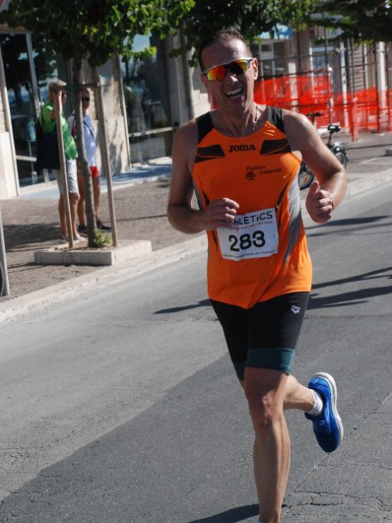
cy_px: 260
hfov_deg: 17.4
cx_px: 196
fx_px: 1284
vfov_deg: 23.0
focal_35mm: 85
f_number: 7.1
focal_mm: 52
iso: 1000
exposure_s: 1/2000
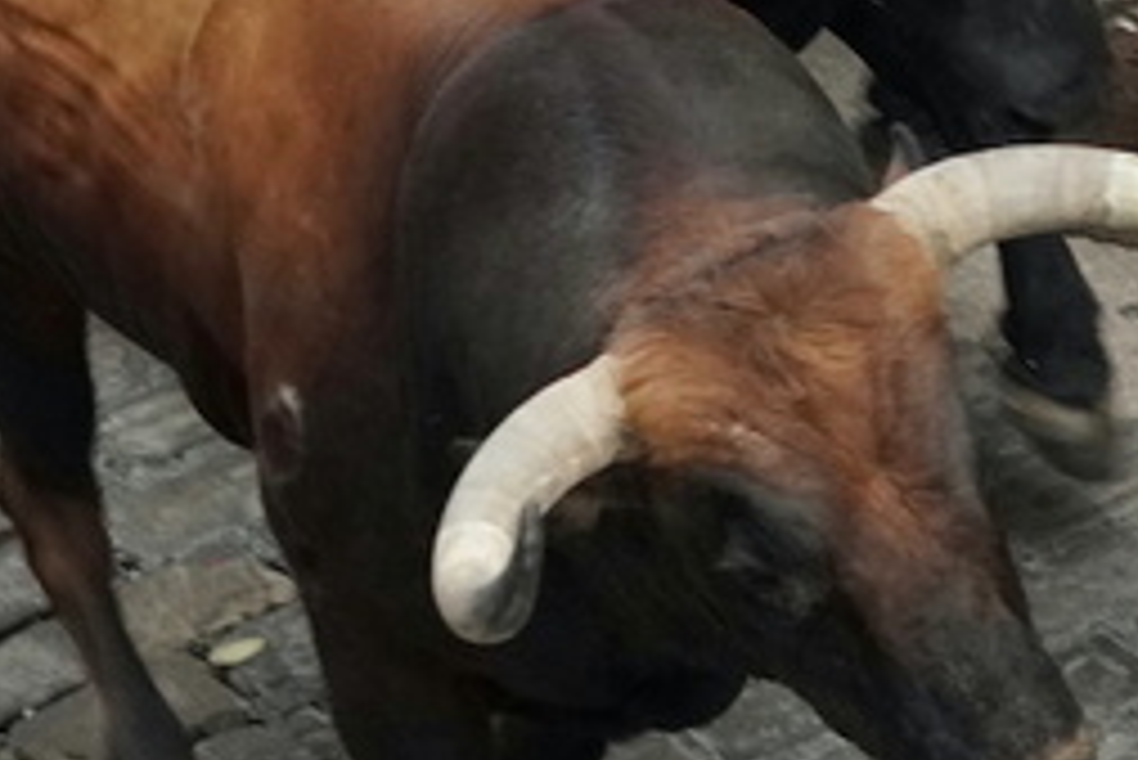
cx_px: 423
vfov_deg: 3.5
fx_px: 12272
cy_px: -270
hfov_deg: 5.3
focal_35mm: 388
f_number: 4.5
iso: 2000
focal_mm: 70
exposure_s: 1/320
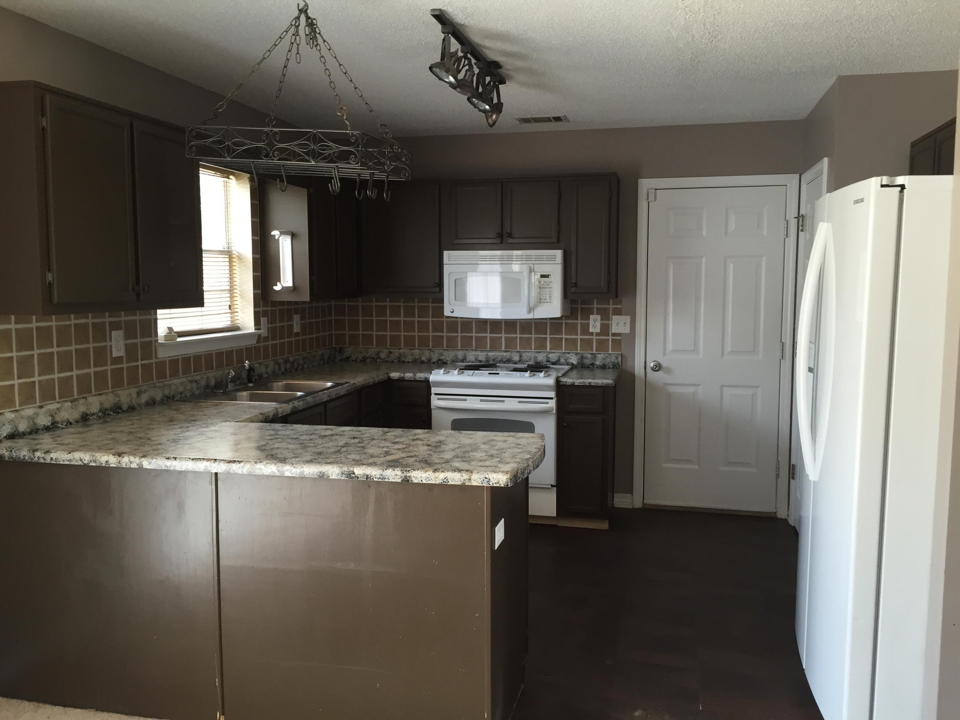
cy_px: 360
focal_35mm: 29
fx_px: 804
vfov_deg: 48.2
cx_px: 480
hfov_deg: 61.7
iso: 32
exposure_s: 1/30
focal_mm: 4.15
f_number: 2.2
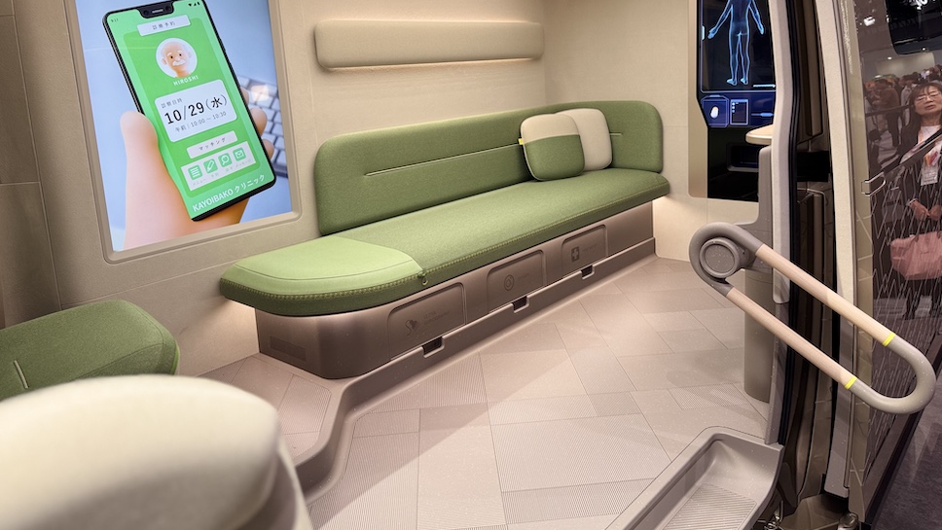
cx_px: 479
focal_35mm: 27
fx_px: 675
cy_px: 183
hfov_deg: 69.8
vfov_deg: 42.4
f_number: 1.78
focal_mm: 6.76
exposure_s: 1/120
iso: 100
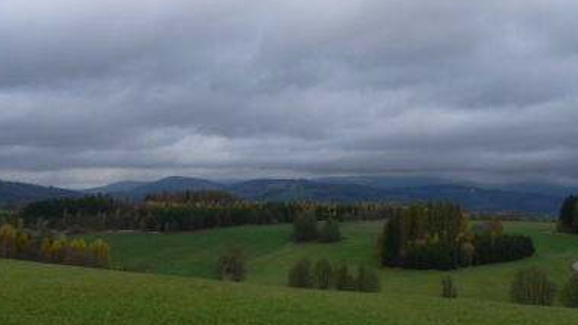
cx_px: 345
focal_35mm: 52
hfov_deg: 39.7
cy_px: 228
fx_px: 797
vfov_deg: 22.9
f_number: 5.6
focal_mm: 6
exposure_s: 1/125
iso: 80
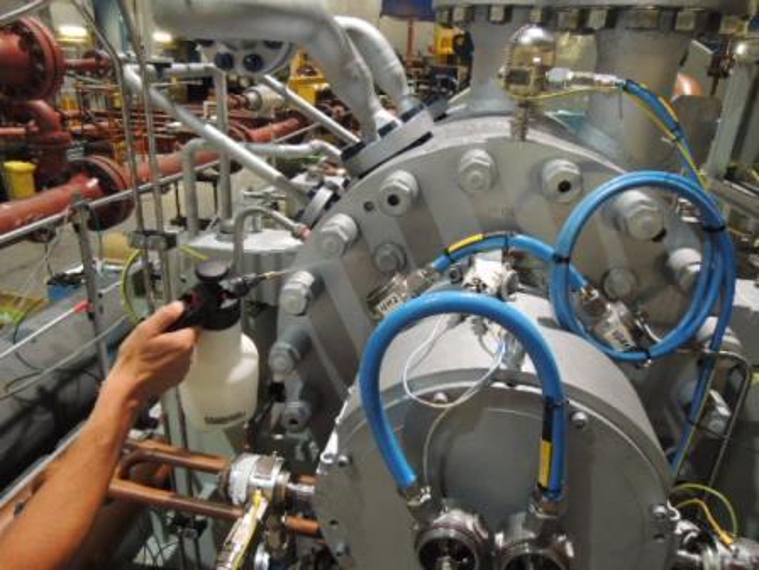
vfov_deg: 56.8
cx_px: 380
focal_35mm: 24
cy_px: 285
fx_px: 526
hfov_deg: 71.6
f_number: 2.8
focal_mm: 4.3
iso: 400
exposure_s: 1/20
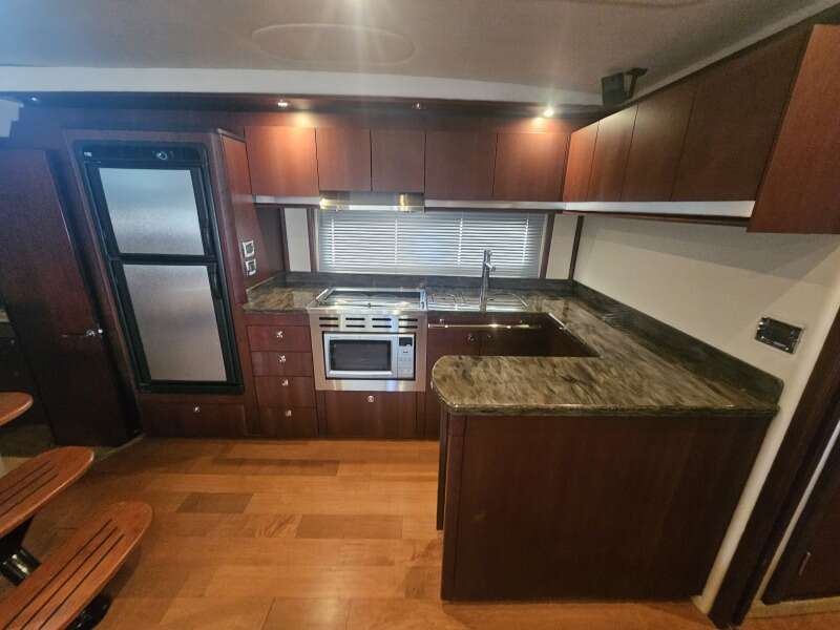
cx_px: 420
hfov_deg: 106.2
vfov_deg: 89.9
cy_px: 315
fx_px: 315
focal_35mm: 13
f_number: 2.2
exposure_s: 1/24
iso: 800
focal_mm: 2.2
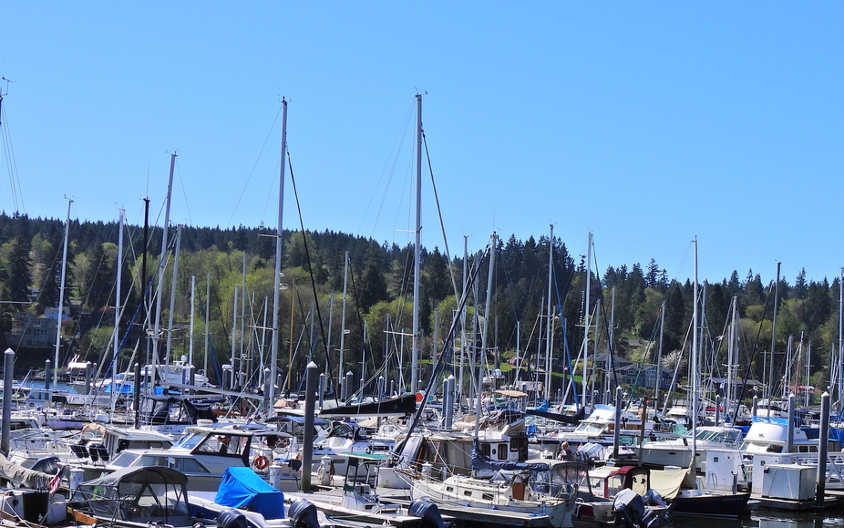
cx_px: 563
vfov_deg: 20.4
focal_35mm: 63
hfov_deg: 32.2
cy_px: 426
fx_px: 1449
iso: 100
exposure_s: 1/1600
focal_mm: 7.7
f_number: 3.5
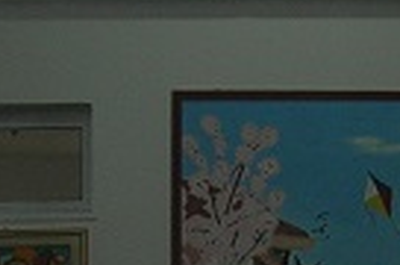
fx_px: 2583
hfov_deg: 8.7
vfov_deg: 5.8
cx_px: 565
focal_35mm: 233
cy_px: 462
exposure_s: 1/60.1
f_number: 2.8
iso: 64
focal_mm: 7.8
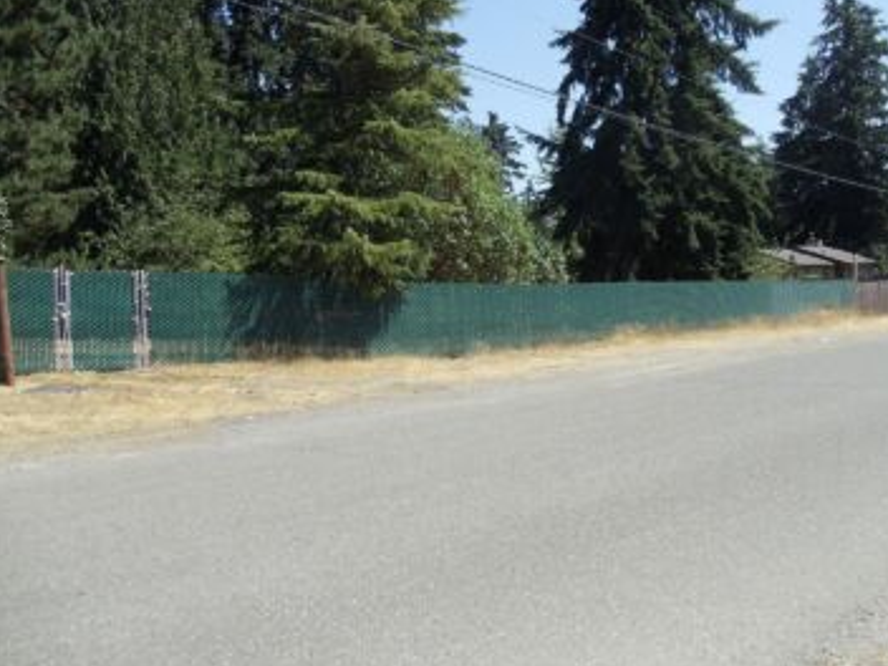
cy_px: 328
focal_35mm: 50
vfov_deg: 29.1
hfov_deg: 38.2
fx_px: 1283
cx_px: 454
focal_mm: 6
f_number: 7.1
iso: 100
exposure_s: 1/200
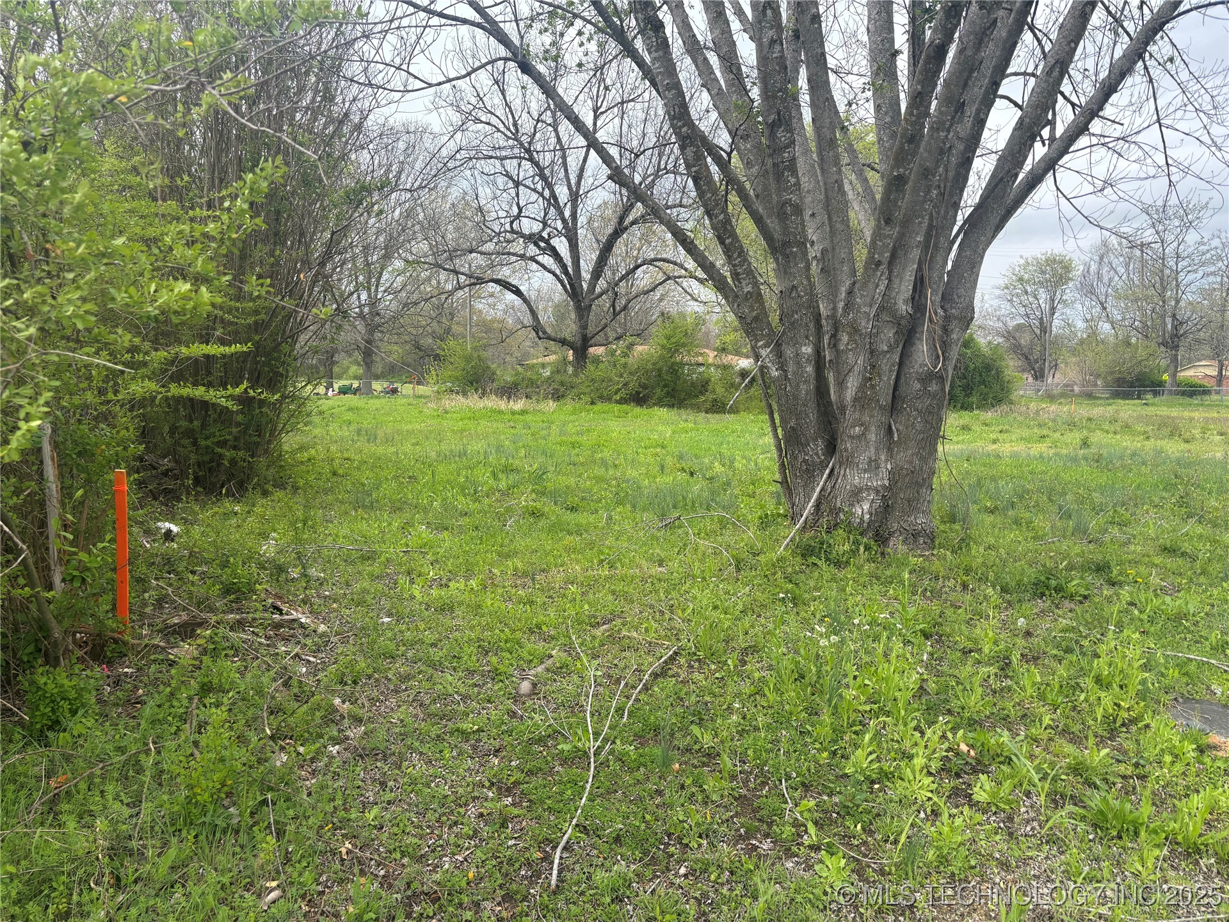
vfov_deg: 53.1
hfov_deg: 67.3
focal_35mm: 26
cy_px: 461
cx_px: 614
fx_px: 923
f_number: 1.6
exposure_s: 1/1139
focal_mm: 5.96
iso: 50
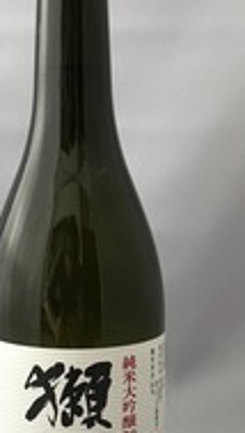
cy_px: 247
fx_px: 667
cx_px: 69
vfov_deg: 35.9
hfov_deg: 20.7
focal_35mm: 58
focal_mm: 3.99
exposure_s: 1/17
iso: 40
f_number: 1.8
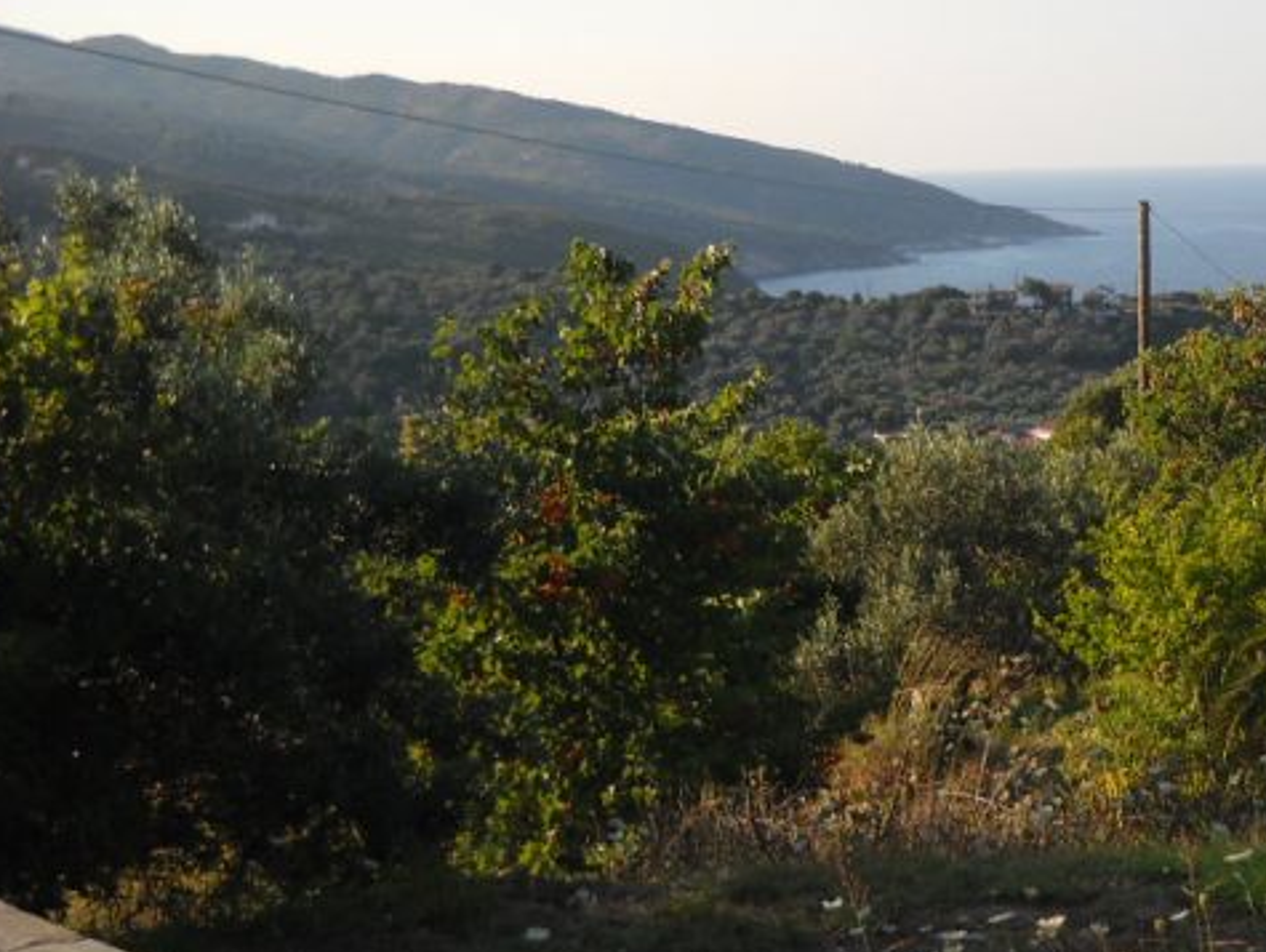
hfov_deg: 27.5
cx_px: 1053
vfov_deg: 21.3
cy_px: 405
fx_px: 2525
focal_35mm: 69
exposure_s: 1/161
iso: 64
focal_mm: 6.72
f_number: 5.5
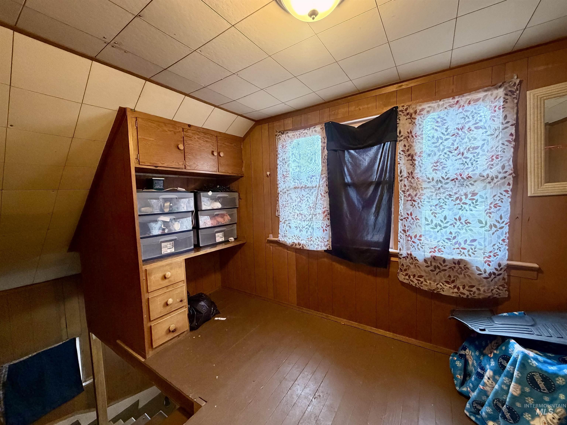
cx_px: 284
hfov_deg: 102.1
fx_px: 229
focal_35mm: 14
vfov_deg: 85.7
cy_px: 212
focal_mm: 2.22
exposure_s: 1/60
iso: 500
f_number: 2.2
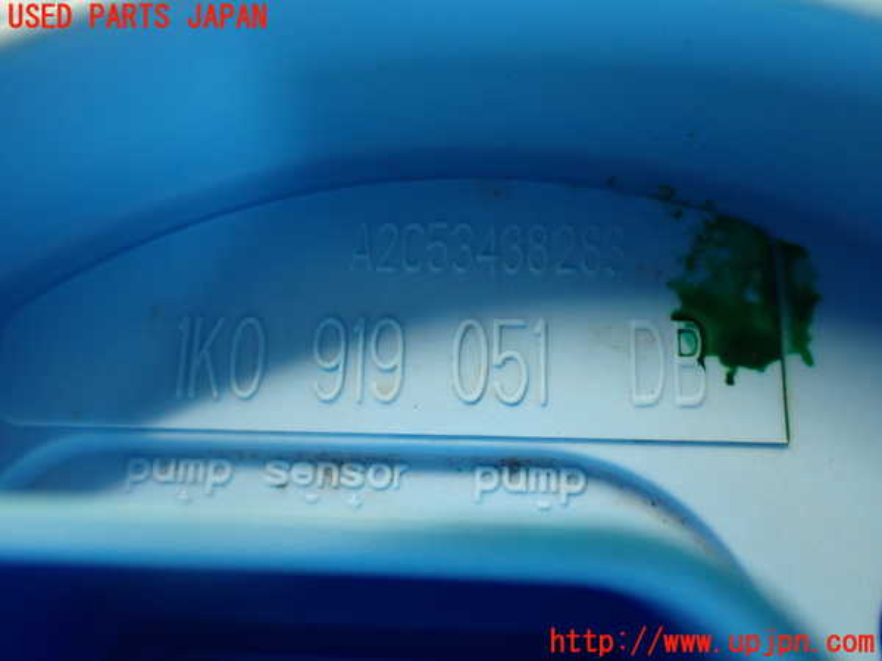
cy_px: 330
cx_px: 441
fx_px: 815
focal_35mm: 32
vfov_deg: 44.2
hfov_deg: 56.8
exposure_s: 1/30
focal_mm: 5.79
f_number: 2.4
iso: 250
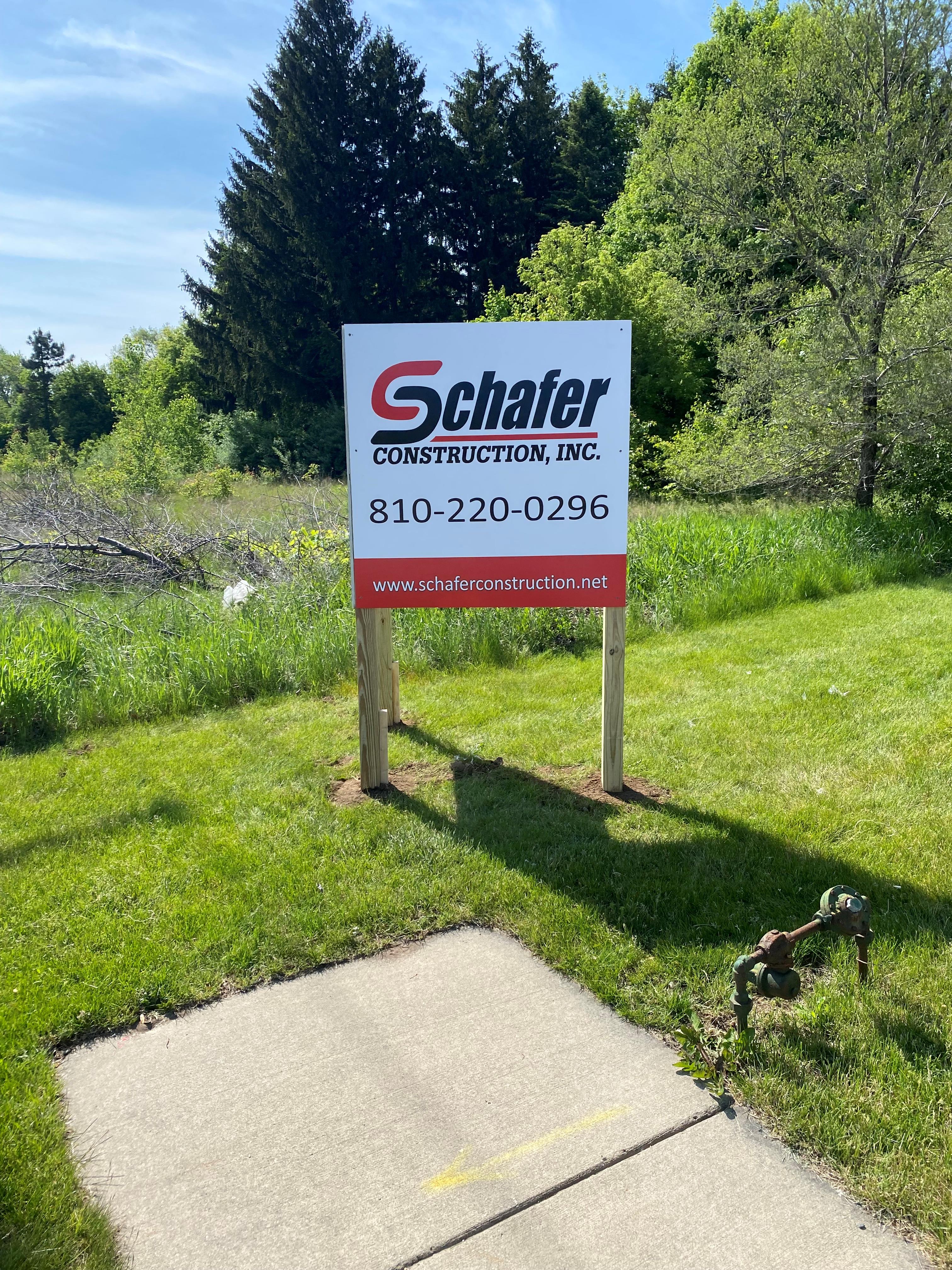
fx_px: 953
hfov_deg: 53.1
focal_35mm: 26
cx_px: 476
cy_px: 635
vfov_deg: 67.3
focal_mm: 4.25
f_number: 1.8
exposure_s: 1/1961
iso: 32
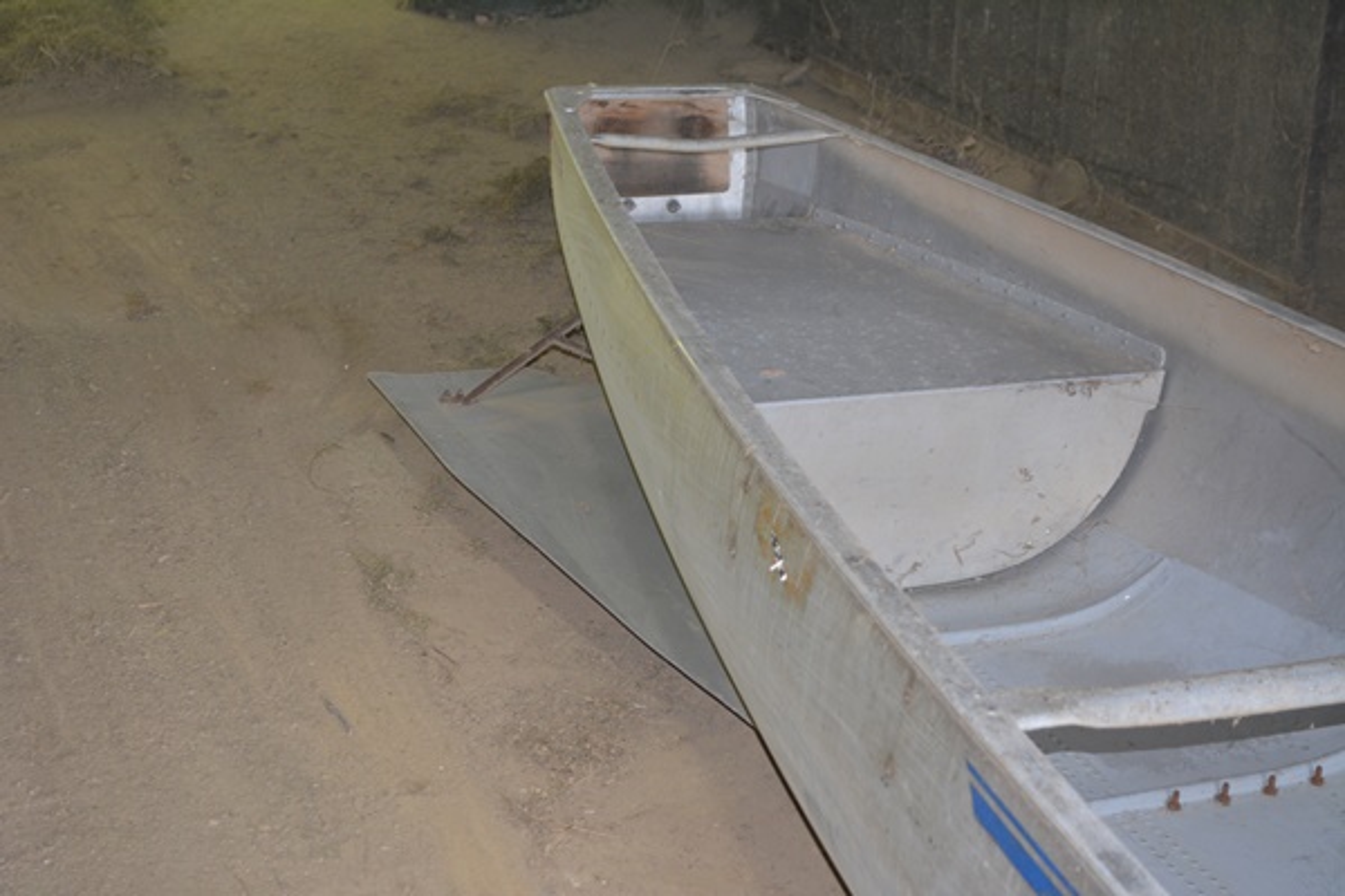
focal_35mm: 69
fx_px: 2578
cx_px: 672
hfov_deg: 29.2
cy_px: 448
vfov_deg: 19.7
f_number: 5.3
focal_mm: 46
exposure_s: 1/60
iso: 720
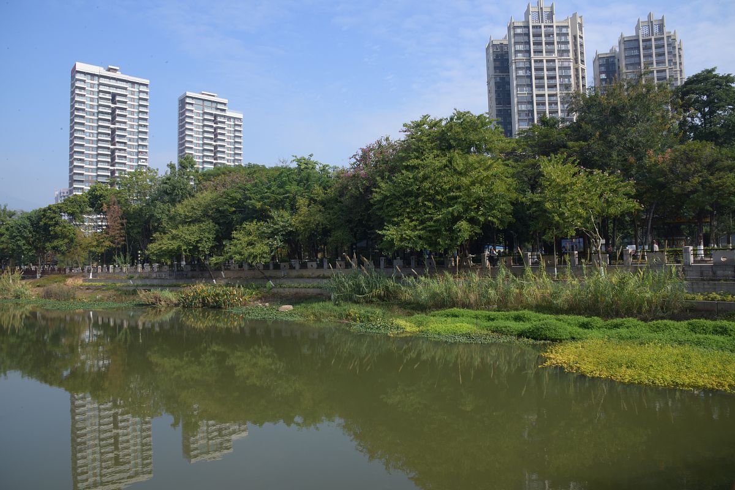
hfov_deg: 73.7
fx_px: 490
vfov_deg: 53.1
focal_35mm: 24
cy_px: 245
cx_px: 368
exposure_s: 1/80
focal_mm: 24
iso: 400
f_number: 22
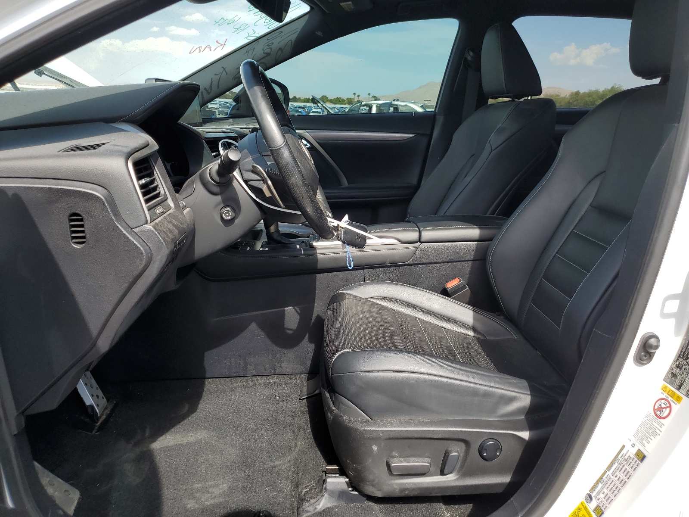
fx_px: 518
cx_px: 344
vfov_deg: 53.1
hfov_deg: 67.3
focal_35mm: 26
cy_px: 258
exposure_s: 1/1250
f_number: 1.5
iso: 50
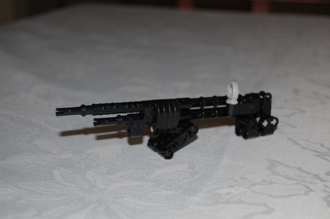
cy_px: 110
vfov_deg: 21.5
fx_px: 577
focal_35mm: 63
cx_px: 165
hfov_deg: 31.9
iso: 400
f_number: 5.3
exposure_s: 1/60
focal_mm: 42
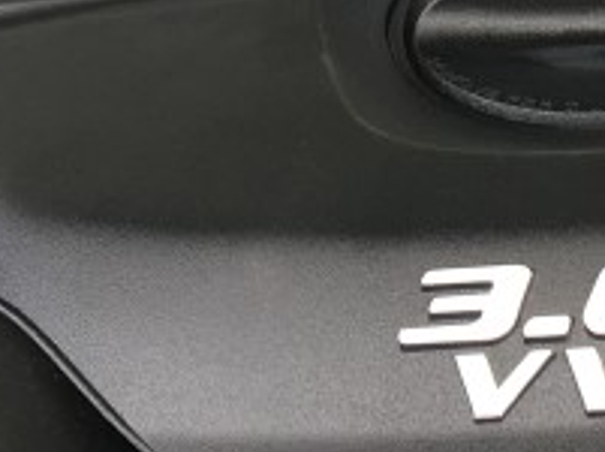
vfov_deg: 9.8
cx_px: 677
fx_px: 2582
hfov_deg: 13.1
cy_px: -169
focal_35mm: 148
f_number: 2.2
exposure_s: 1/60
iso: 32
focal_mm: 4.15
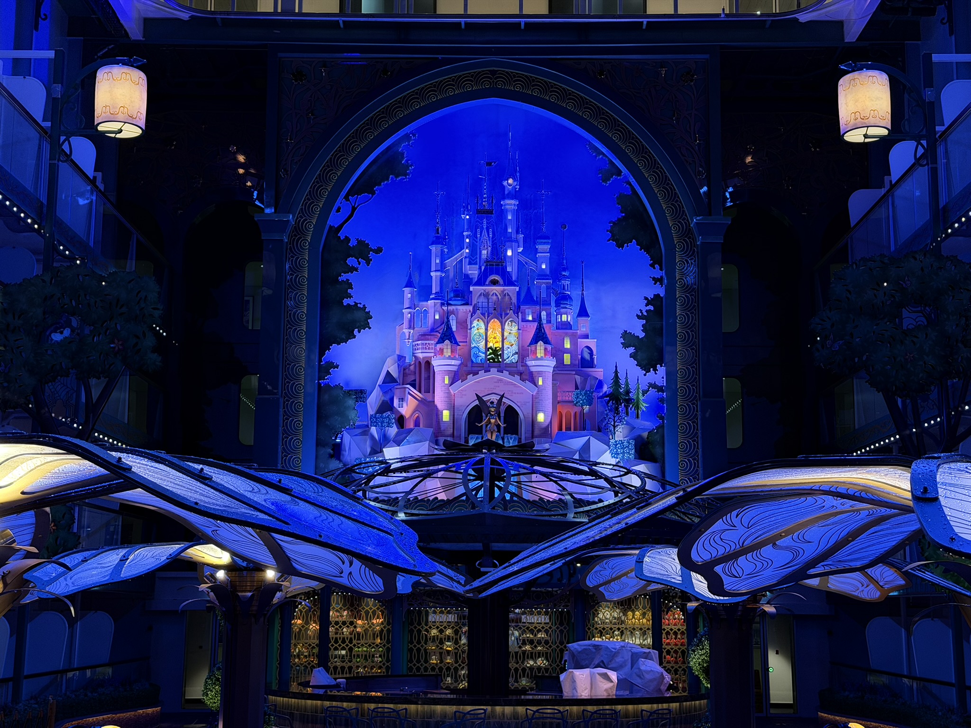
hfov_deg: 39.7
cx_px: 486
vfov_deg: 30.3
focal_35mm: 48
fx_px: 1346
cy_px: 364
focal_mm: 6.76
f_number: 1.78
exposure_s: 1/50
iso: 250
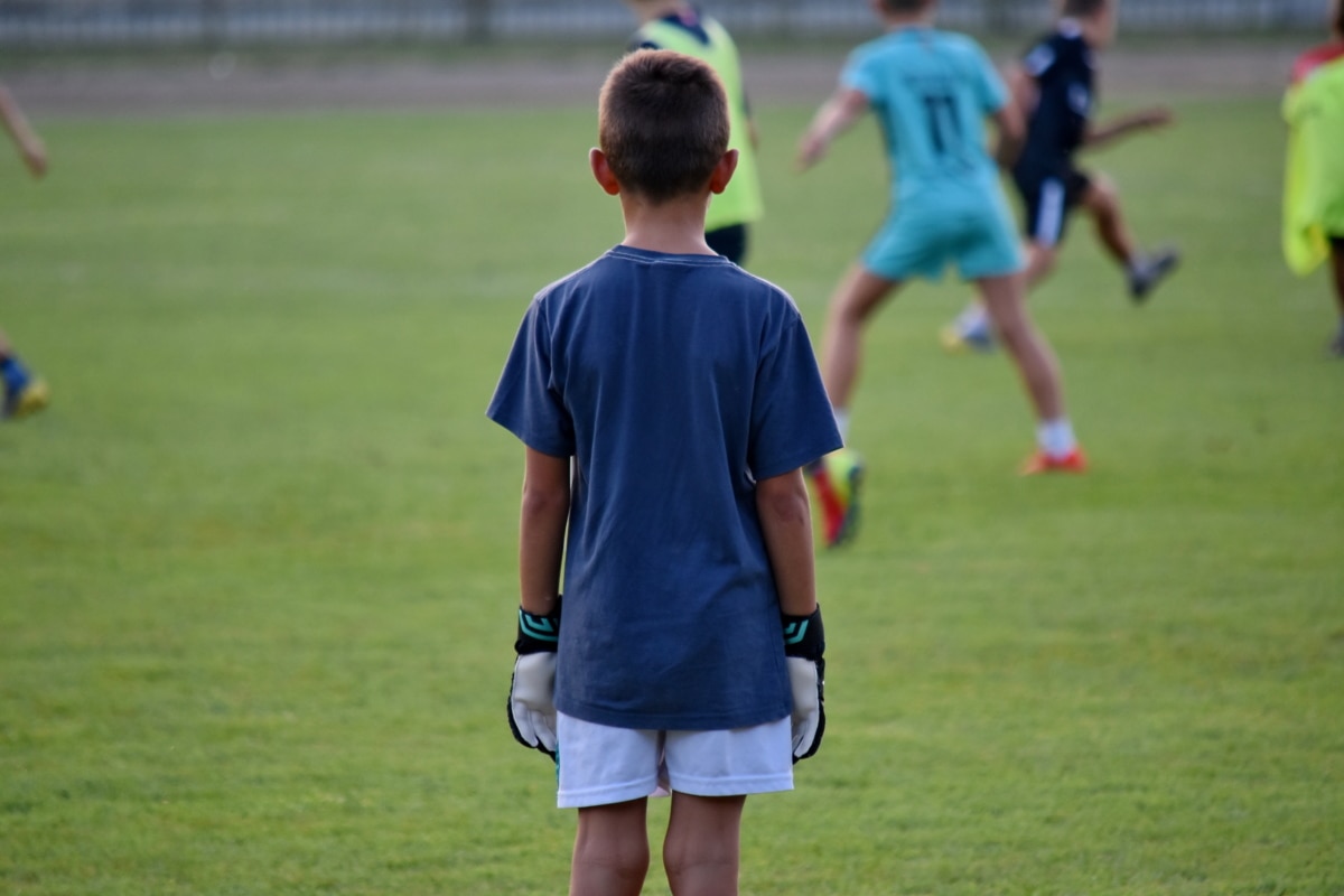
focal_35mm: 390
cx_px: 672
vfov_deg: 3.5
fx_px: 14559
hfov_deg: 5.3
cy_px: 448
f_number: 5.6
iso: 800
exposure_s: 1/200
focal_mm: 260
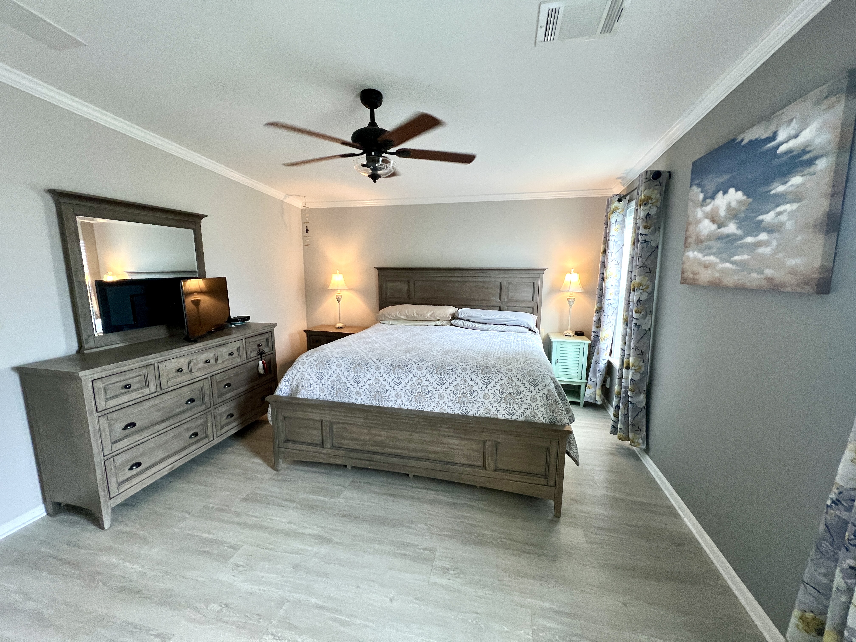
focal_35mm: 13
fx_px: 321
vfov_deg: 89.9
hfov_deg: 106.2
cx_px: 428
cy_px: 321
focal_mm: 1.57
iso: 160
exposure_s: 1/60
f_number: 1.8
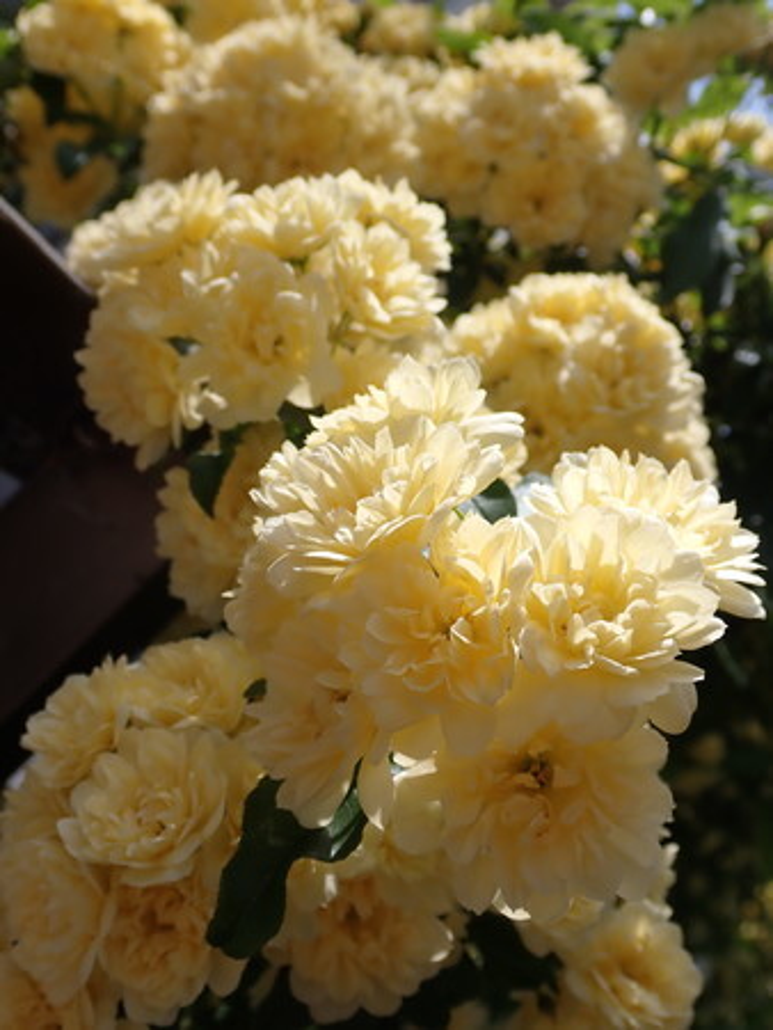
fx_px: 1220
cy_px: 515
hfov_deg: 35.2
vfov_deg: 45.8
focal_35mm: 41
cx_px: 386
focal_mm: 7.31
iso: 100
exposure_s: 1/1000
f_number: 4
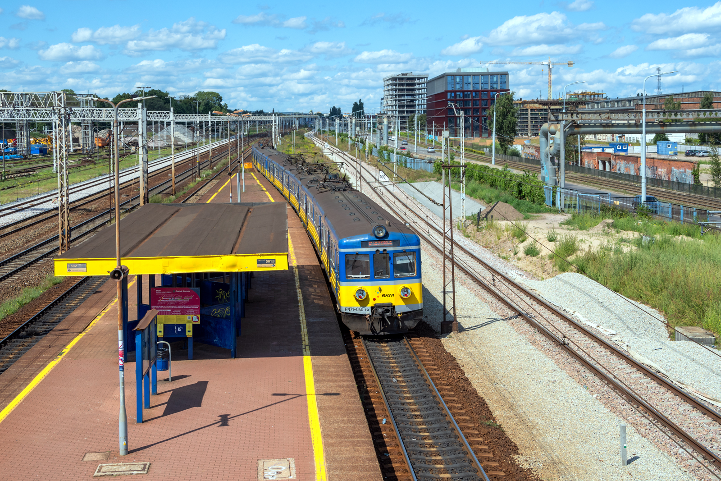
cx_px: 360
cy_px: 240
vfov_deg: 28.1
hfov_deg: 41.1
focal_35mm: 48
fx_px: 961
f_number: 9
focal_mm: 32
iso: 125
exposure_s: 1/640
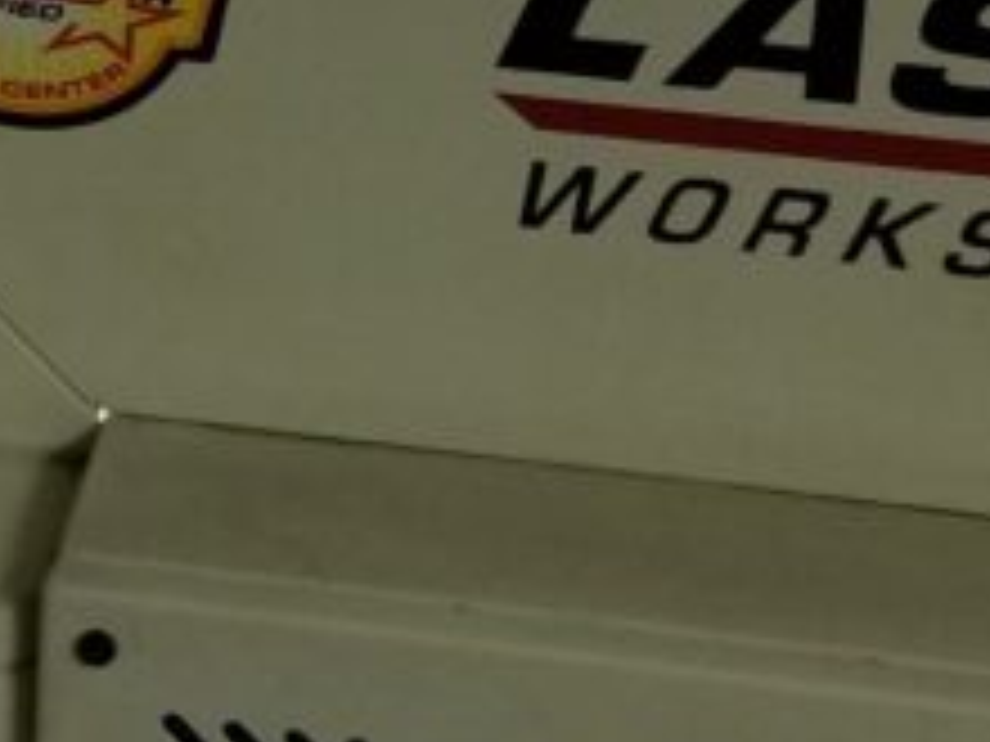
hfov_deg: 13.9
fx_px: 4004
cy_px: -99
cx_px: 14
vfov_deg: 10.5
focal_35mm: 140
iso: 160
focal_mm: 4.25
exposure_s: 1/30
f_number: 1.7
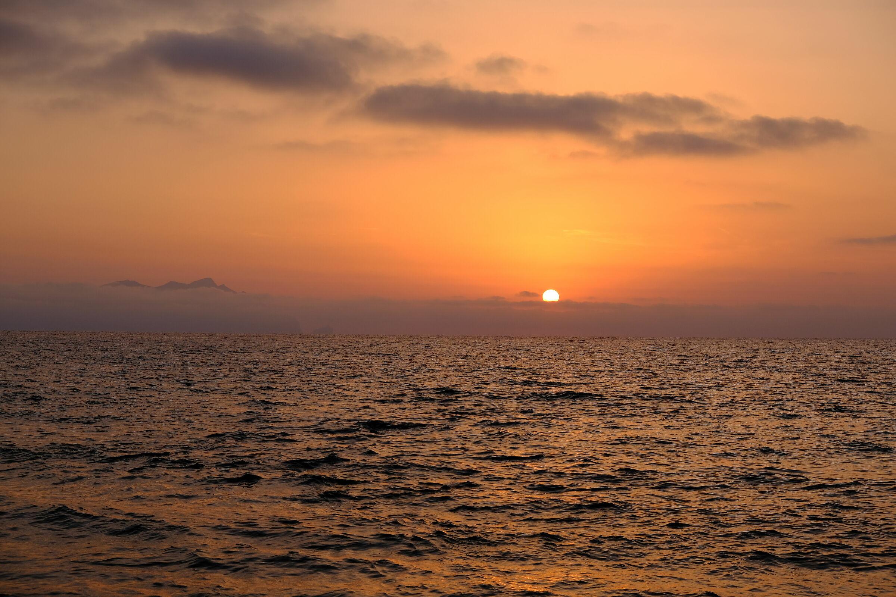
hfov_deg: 30.1
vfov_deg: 20.3
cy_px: 298
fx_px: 1667
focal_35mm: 67
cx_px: 448
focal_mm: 44.4
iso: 200
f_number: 5.6
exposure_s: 1/420
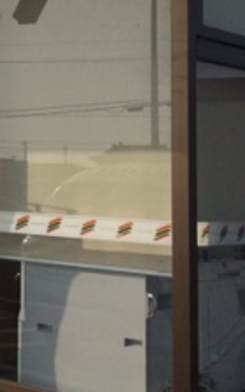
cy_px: 94
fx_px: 940
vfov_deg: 23.3
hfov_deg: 12.8
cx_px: -262
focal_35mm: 88
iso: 32
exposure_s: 1/3425
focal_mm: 4.15
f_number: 2.2
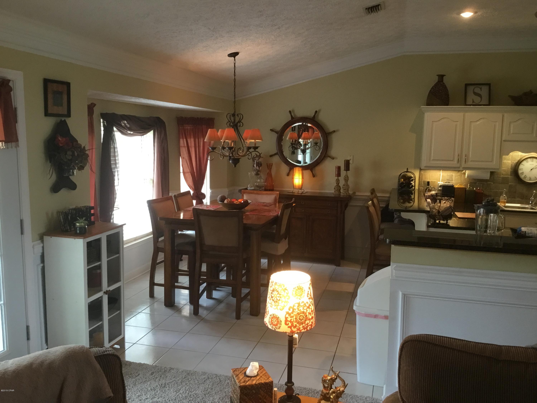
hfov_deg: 58.4
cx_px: 268
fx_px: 481
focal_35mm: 31
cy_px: 202
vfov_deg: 45.4
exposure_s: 1/30
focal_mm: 3.3
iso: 100
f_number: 2.4
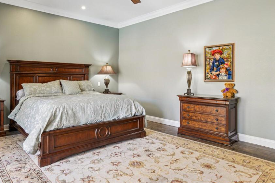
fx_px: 176
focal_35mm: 23
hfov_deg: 75.9
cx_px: 125
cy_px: 79
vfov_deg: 54.9
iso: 400
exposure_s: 1/8
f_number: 7.1
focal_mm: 19
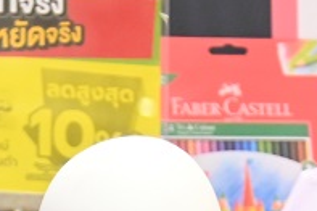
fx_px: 2974
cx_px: 66
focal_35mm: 338
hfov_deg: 6.1
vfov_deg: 4.0
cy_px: 558
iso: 5000
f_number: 4
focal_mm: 55
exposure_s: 1/320
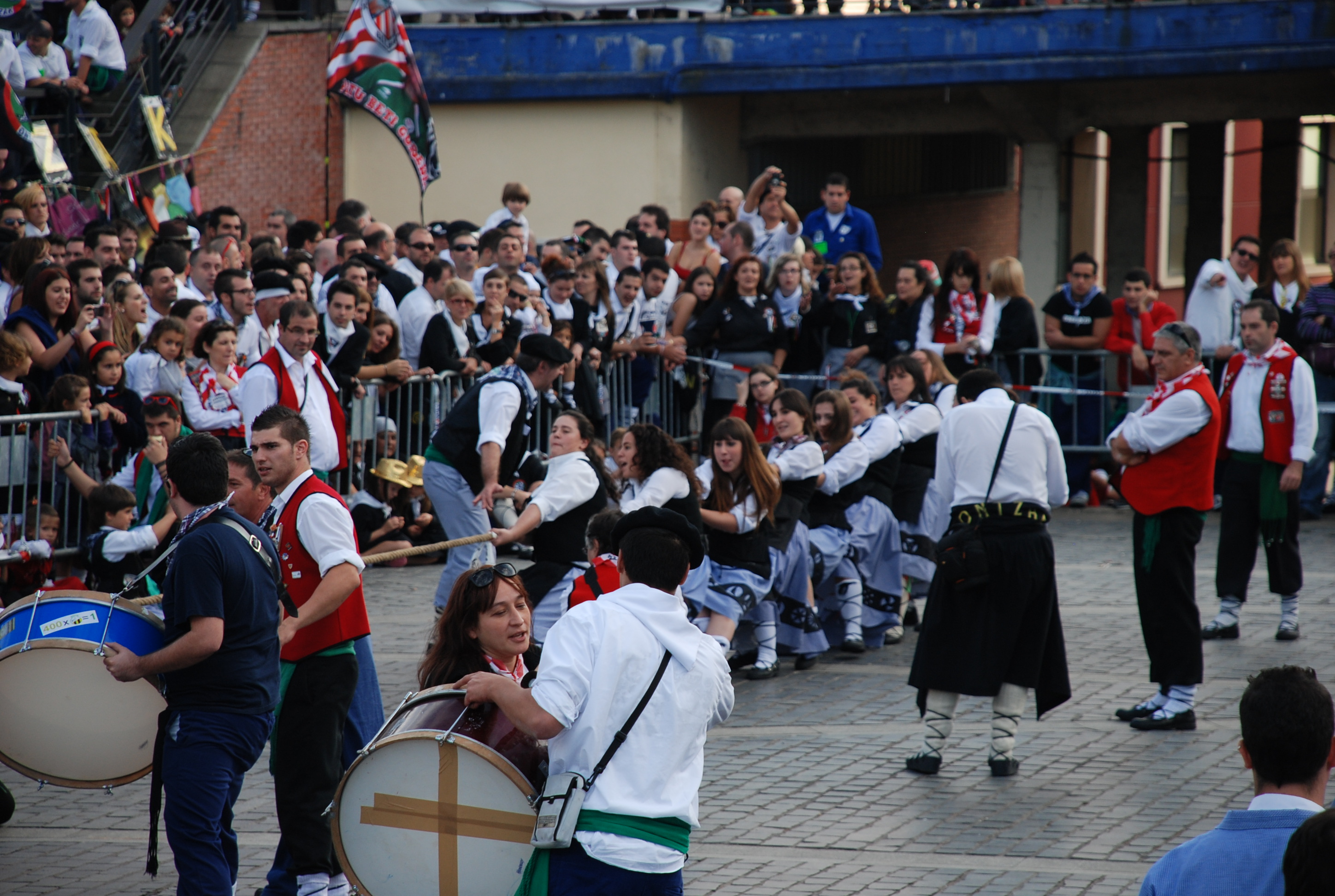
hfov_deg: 10.9
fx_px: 6967
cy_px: 448
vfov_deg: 7.4
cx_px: 668
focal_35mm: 188
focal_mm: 125
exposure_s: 1/125
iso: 220
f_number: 5.6
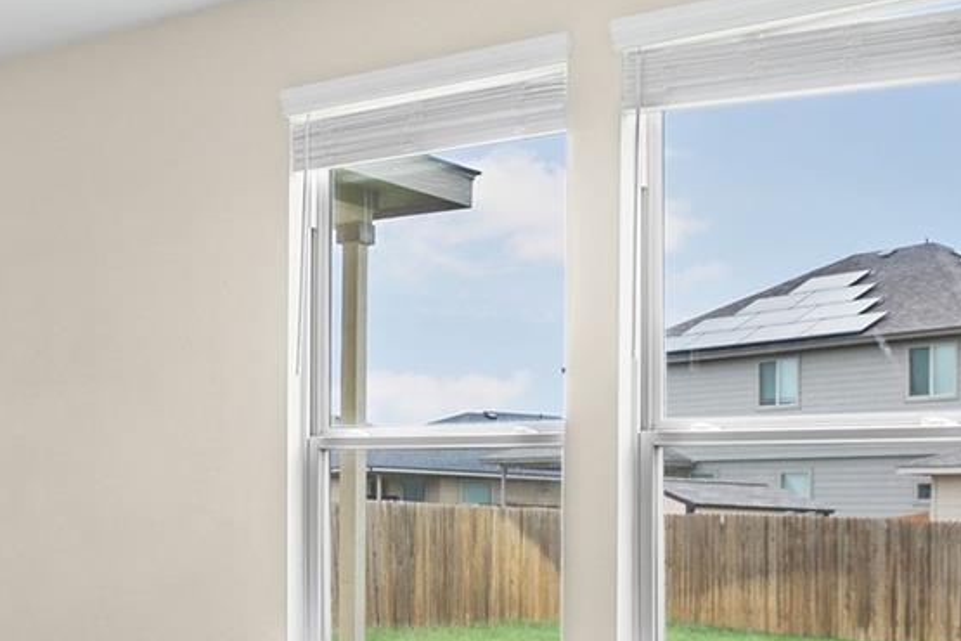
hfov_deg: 30.2
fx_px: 1575
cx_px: -113
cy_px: 618
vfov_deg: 22.3
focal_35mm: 59
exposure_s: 1/3
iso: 320
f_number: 8
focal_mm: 16
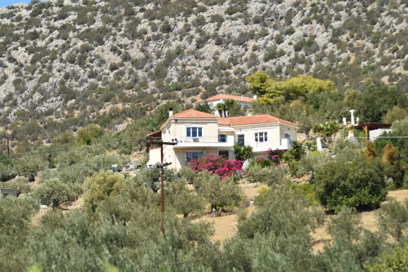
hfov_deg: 10.2
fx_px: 2295
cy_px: 136
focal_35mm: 202
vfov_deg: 6.8
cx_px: 204
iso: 200
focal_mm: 135
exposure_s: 1/800
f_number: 7.1
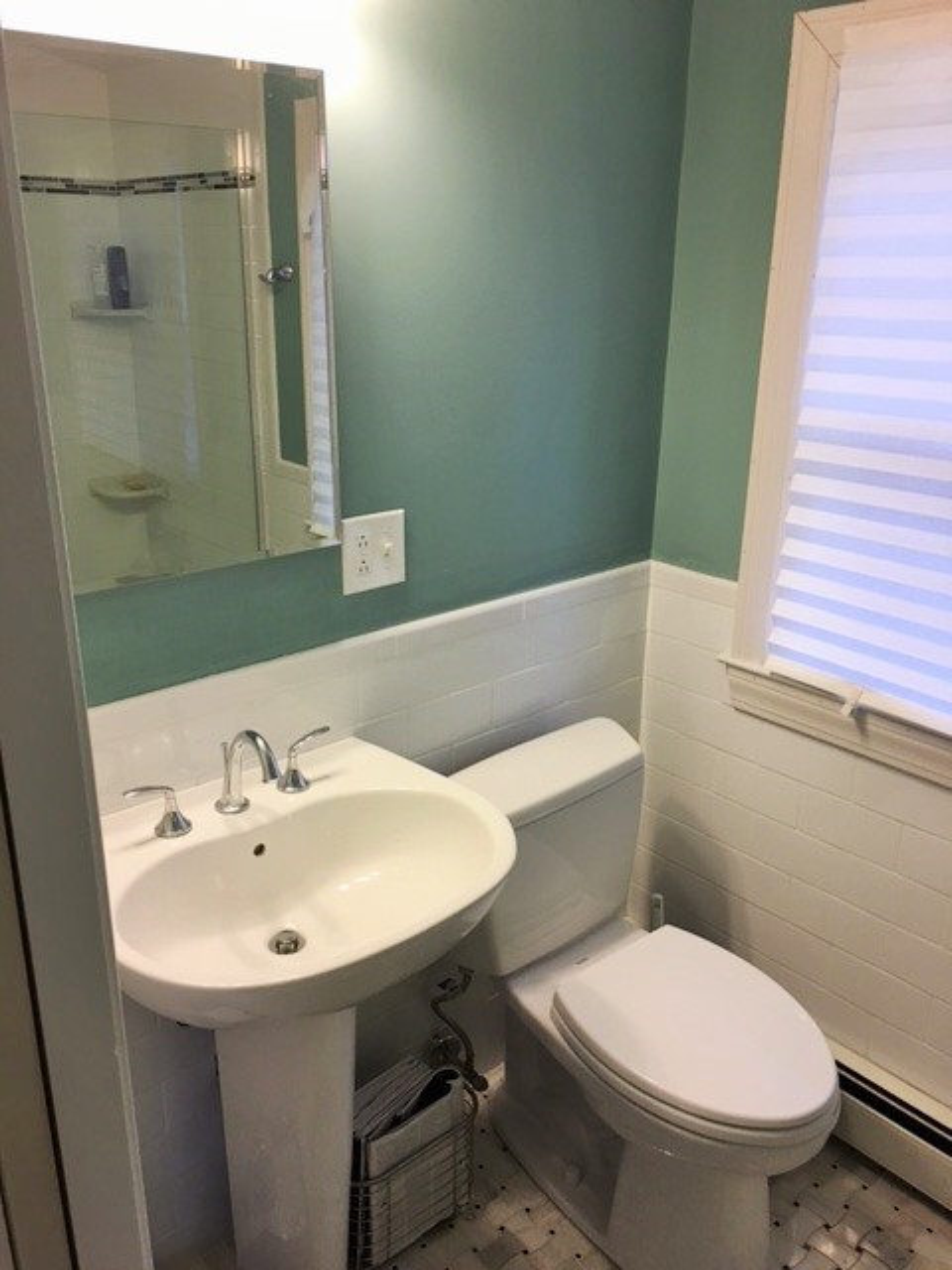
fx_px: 1063
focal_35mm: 29
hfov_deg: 48.2
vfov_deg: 61.7
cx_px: 476
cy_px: 635
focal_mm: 4.15
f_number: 2.2
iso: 40
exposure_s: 1/30
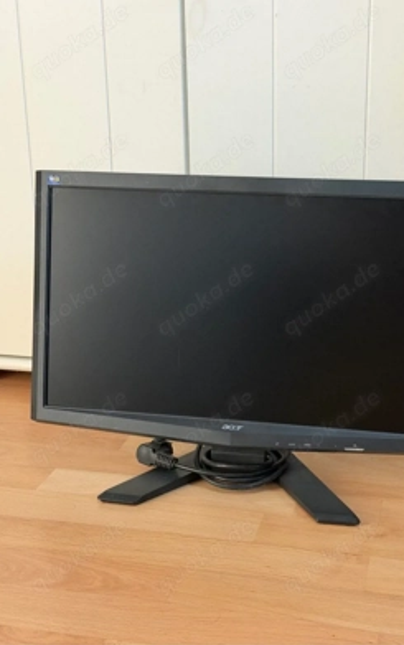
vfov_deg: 38.8
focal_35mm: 52
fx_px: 914
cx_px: 241
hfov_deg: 24.9
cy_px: 317
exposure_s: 1/47
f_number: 1.78
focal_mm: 6.76
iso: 250
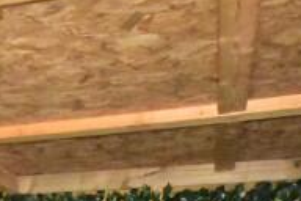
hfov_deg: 22.4
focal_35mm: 80
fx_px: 669
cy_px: 420
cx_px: -103
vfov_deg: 14.0
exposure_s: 1/200
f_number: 20
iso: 12800
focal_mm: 10
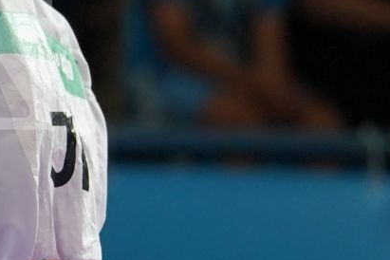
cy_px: 44
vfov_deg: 1.0
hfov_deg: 1.6
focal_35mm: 1313
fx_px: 14223
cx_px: -358
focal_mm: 200
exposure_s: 1/500
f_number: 2.8
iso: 500
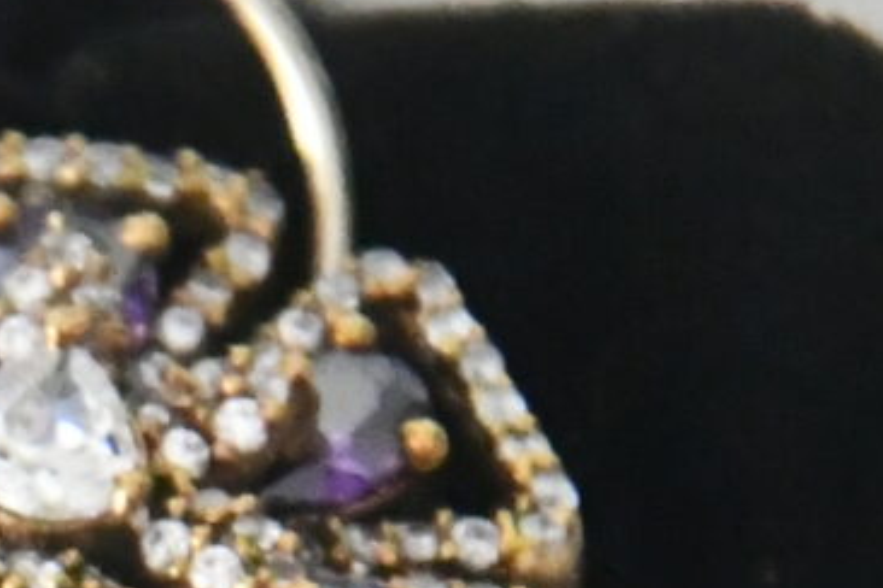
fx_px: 26905
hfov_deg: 1.9
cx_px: -803
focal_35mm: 1097
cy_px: 1387
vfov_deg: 1.3
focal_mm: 105
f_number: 5.6
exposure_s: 1/60
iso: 10000
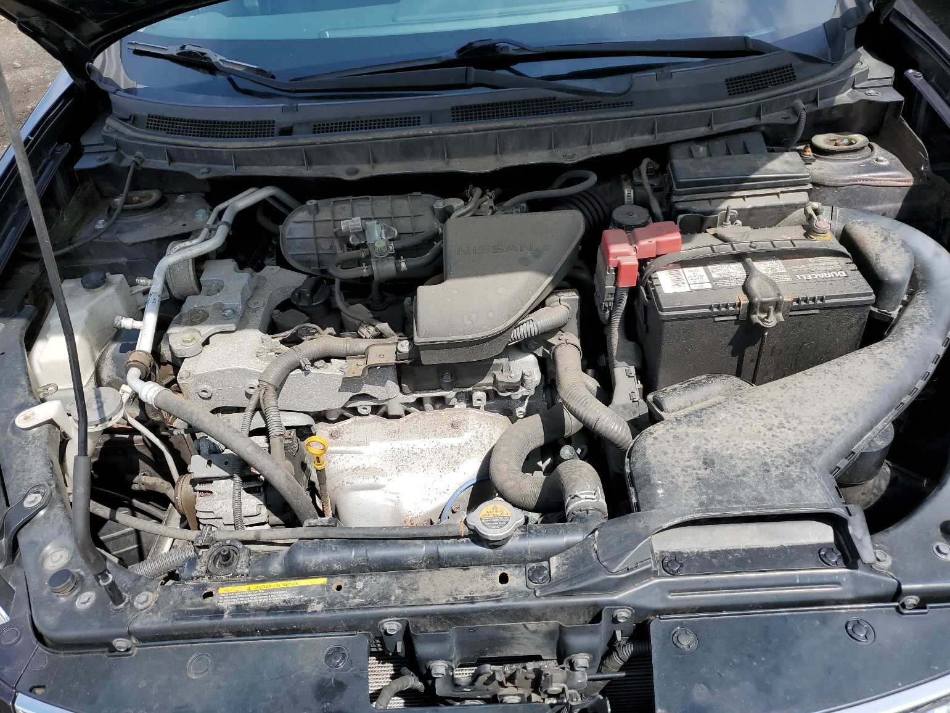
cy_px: 349
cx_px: 459
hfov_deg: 65.3
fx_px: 741
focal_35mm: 27
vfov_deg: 51.4
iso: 50
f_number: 1.5
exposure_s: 1/2000
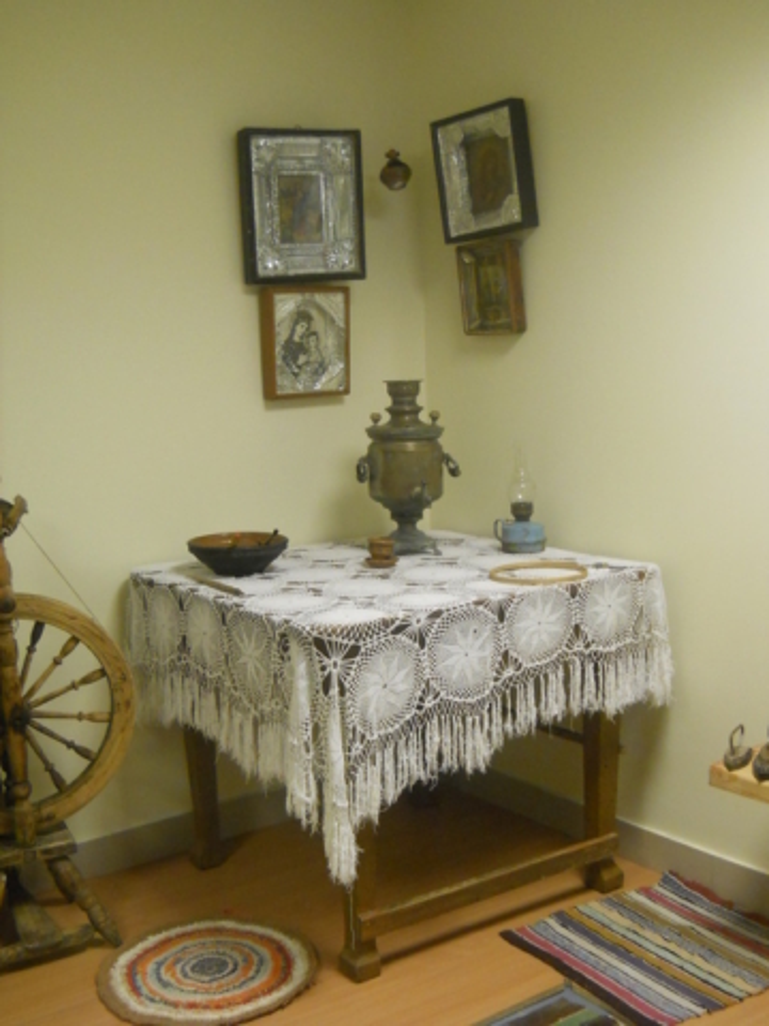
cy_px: 513
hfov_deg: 35.1
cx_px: 384
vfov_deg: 45.8
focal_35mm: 41
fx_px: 1214
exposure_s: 1/30
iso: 400
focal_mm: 6.72
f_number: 3.1
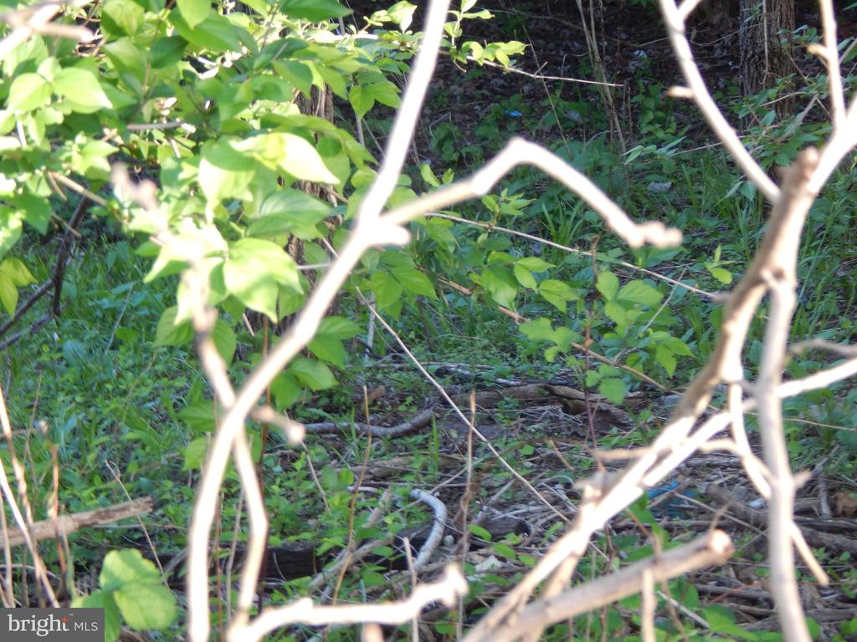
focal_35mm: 114
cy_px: 321
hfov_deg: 17.3
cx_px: 428
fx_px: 2822
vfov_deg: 13.0
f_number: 4.6
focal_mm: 20.5
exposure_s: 1/30
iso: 125
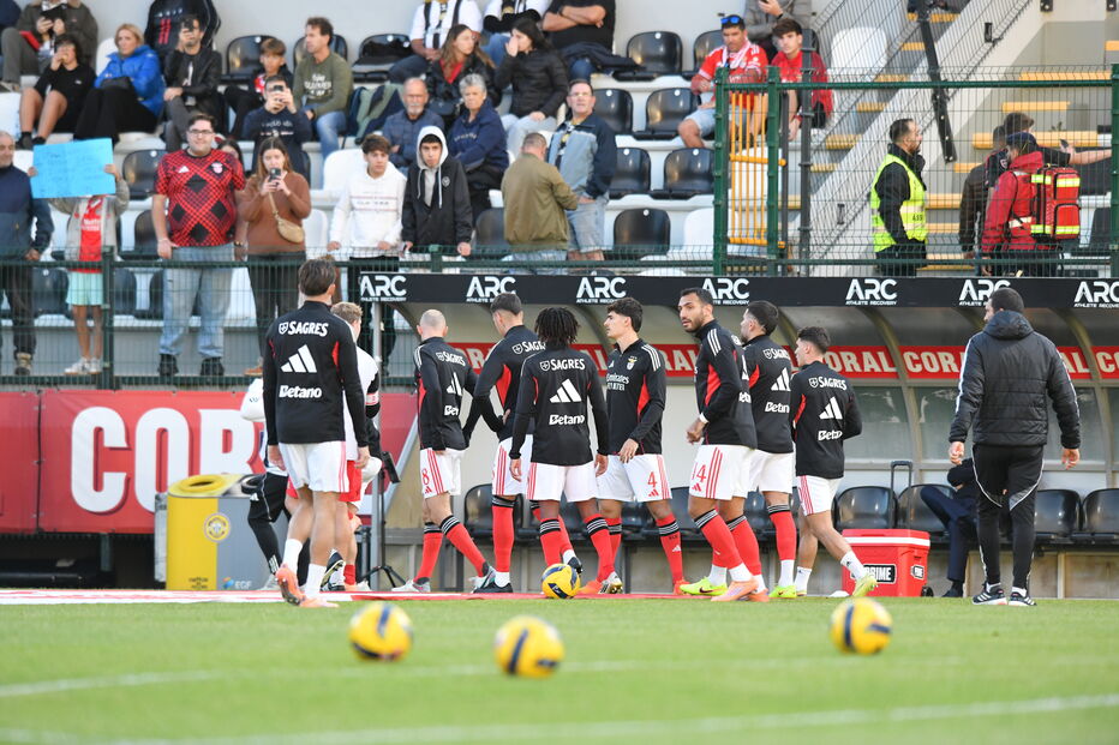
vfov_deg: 3.4
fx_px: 12430
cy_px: 372
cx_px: 560
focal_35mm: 400
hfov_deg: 5.2
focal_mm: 400
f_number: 4.5
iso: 2000
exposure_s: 1/1000
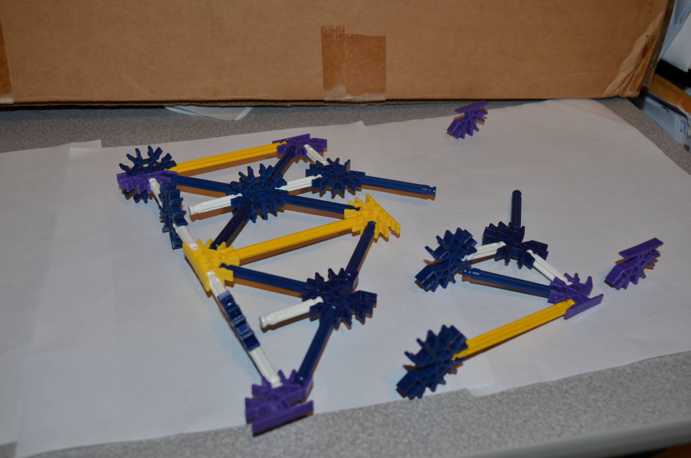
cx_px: 346
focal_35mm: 39
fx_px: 747
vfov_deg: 34.1
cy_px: 229
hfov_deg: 49.6
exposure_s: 1/30
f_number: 5.6
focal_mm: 26
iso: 200
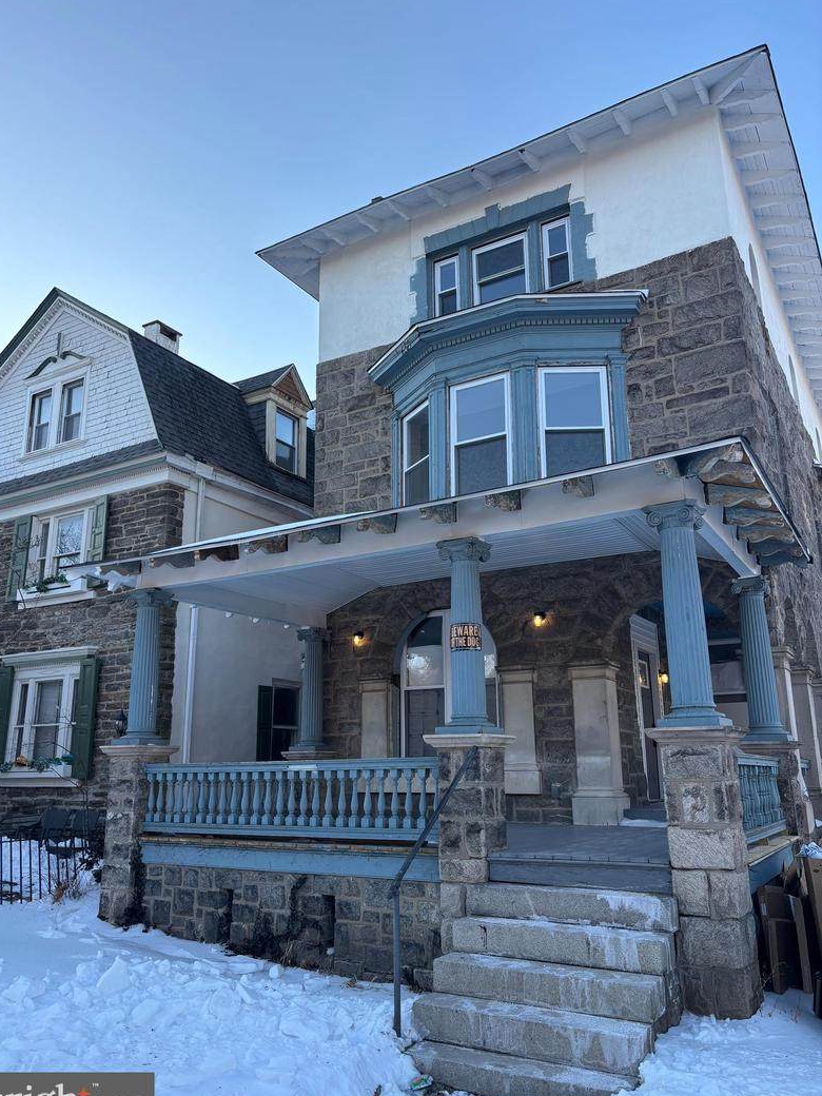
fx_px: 855
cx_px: 396
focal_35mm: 27
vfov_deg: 65.3
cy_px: 564
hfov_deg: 51.3
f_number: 1.6
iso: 50
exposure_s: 1/615
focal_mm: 5.96
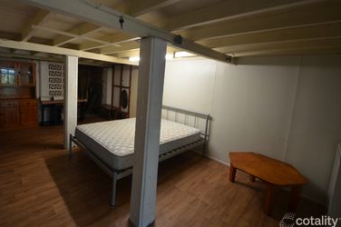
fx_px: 151
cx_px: 140
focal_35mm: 16
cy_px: 98
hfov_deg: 96.0
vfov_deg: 73.5
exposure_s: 1/40
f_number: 4.5
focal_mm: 8.5
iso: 800
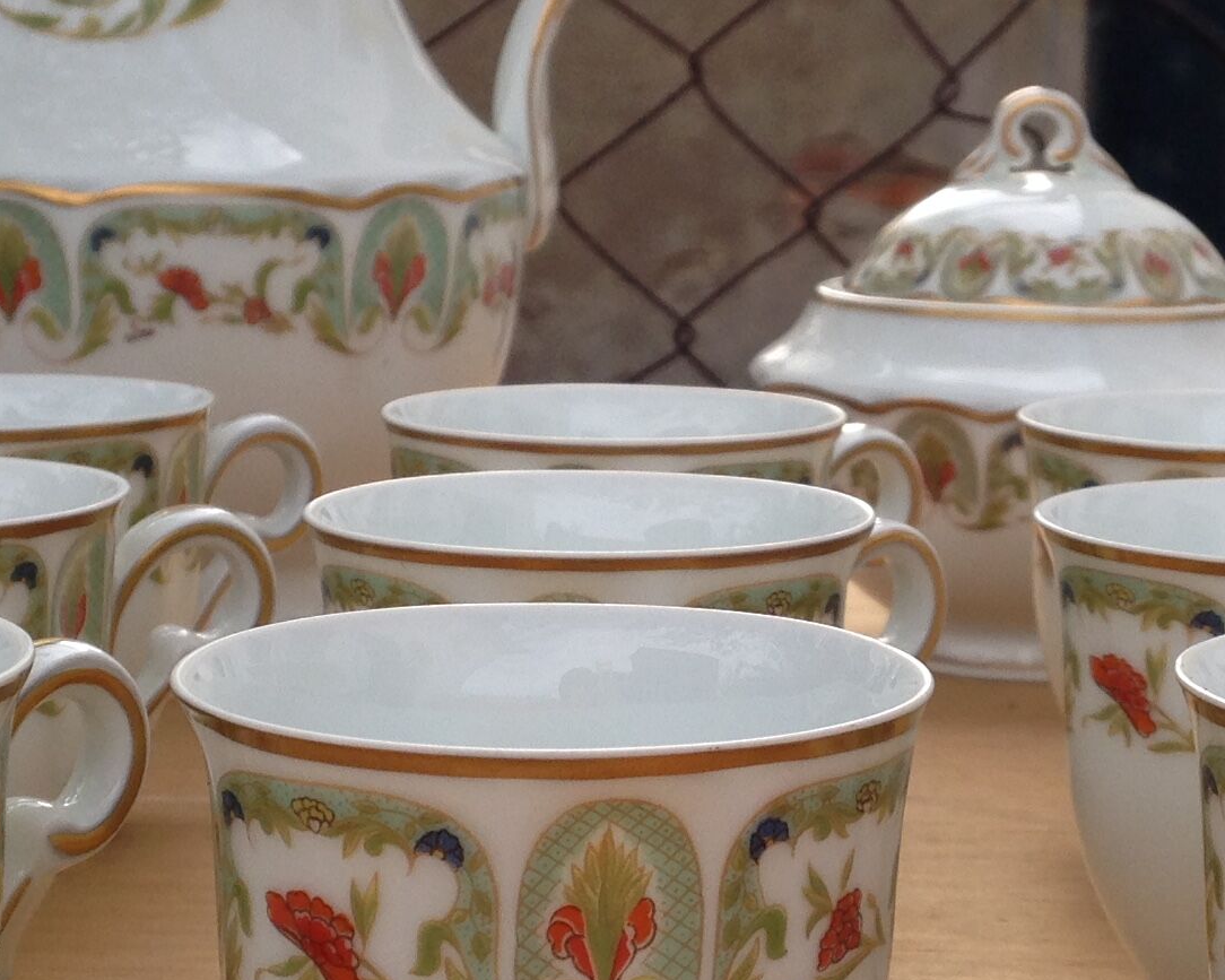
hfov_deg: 19.7
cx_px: 737
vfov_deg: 15.9
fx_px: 3516
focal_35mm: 97
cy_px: 550
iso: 50
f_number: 2.4
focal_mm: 4.12
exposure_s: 1/272
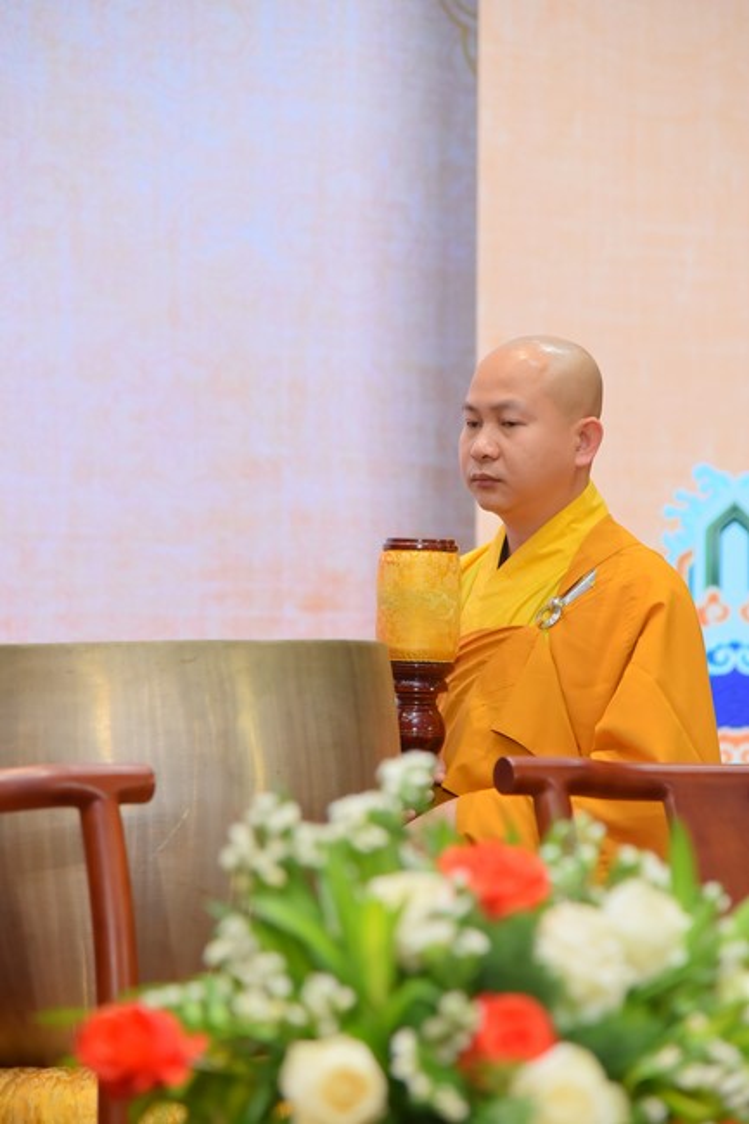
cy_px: 562
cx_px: 374
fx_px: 3747
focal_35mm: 120
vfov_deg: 17.1
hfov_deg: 11.4
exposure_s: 1/125
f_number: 5
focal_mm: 120
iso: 1250
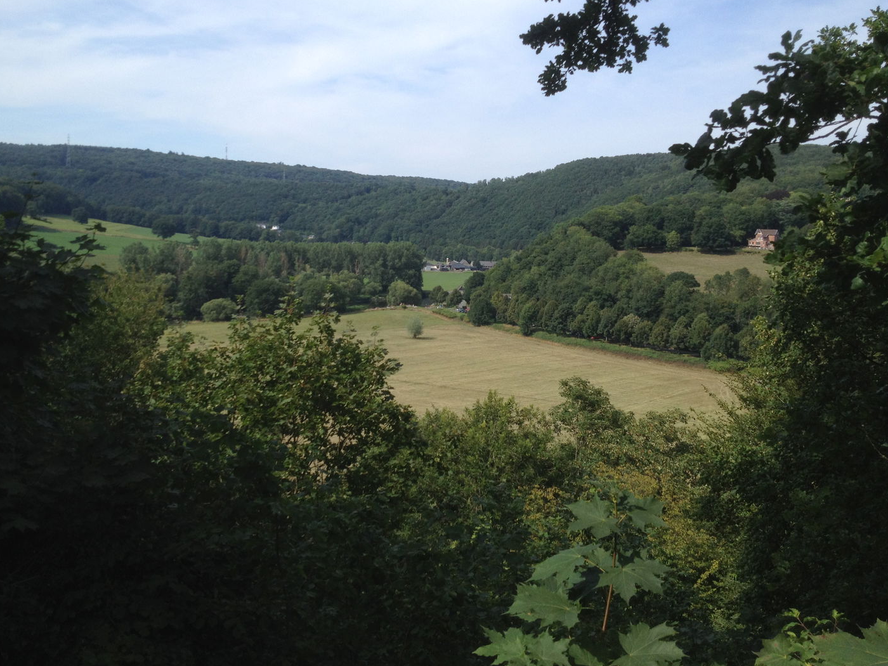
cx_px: 419
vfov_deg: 35.9
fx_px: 1026
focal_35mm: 40
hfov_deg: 46.8
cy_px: 295
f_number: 2.4
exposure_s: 1/1453
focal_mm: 4.28
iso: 50
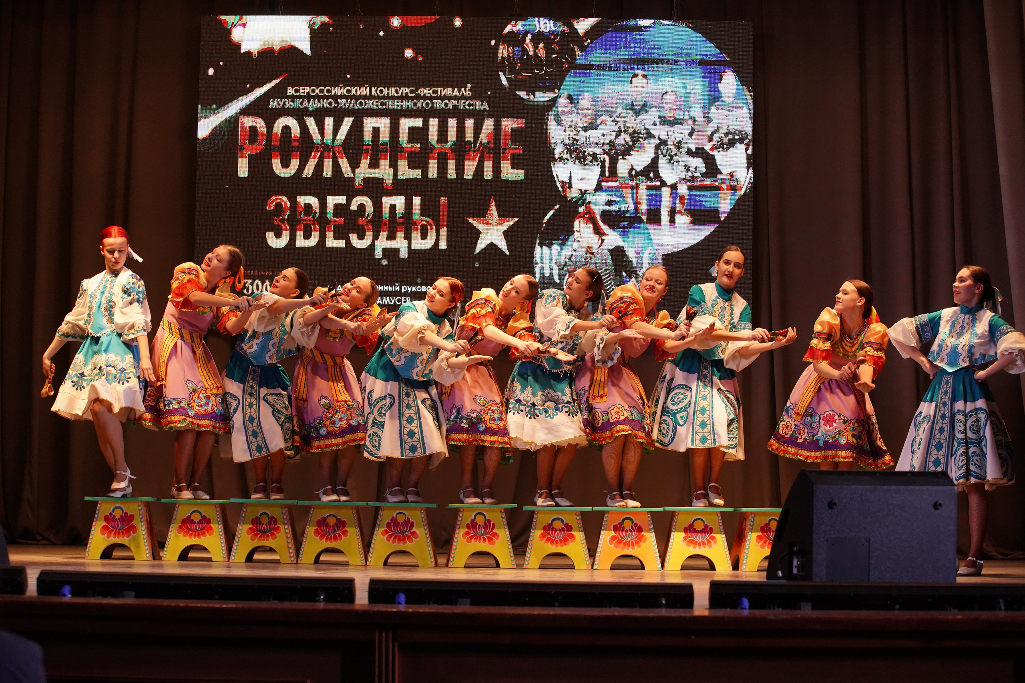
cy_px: 342
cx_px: 512
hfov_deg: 28.8
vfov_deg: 19.5
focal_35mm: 70
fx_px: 1993
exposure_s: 1/640
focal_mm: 70
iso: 3200
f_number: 5
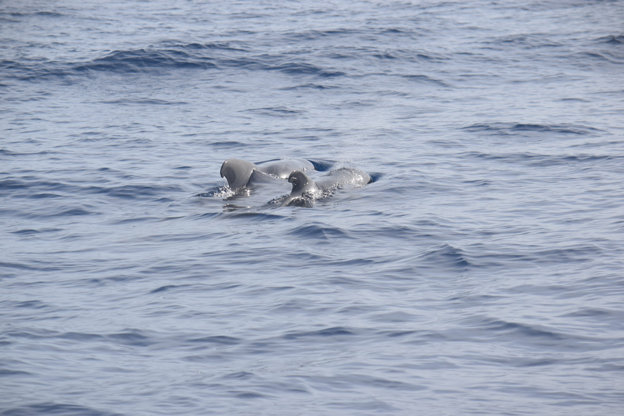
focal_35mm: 138
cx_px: 312
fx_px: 2392
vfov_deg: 9.9
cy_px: 208
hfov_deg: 14.9
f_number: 7.1
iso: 400
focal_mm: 92
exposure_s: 1/2000
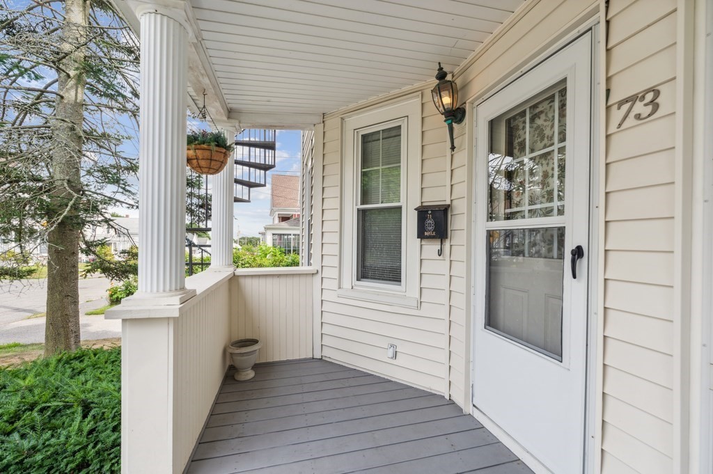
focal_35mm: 14
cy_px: 237
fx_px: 277
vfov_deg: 81.1
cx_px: 356
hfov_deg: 104.3
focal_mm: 14
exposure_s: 1/60
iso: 100
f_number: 8
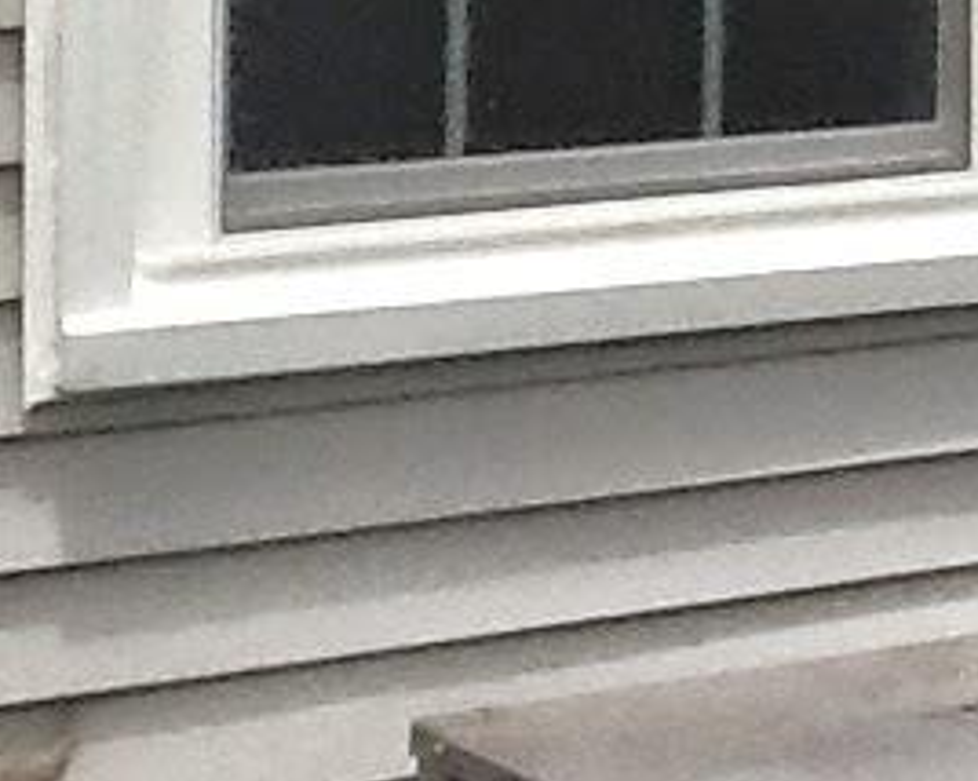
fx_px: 4454
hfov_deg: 11.7
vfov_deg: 9.7
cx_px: 1690
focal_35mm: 154
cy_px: -471
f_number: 2.4
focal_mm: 2.03
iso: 40
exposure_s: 1/1912
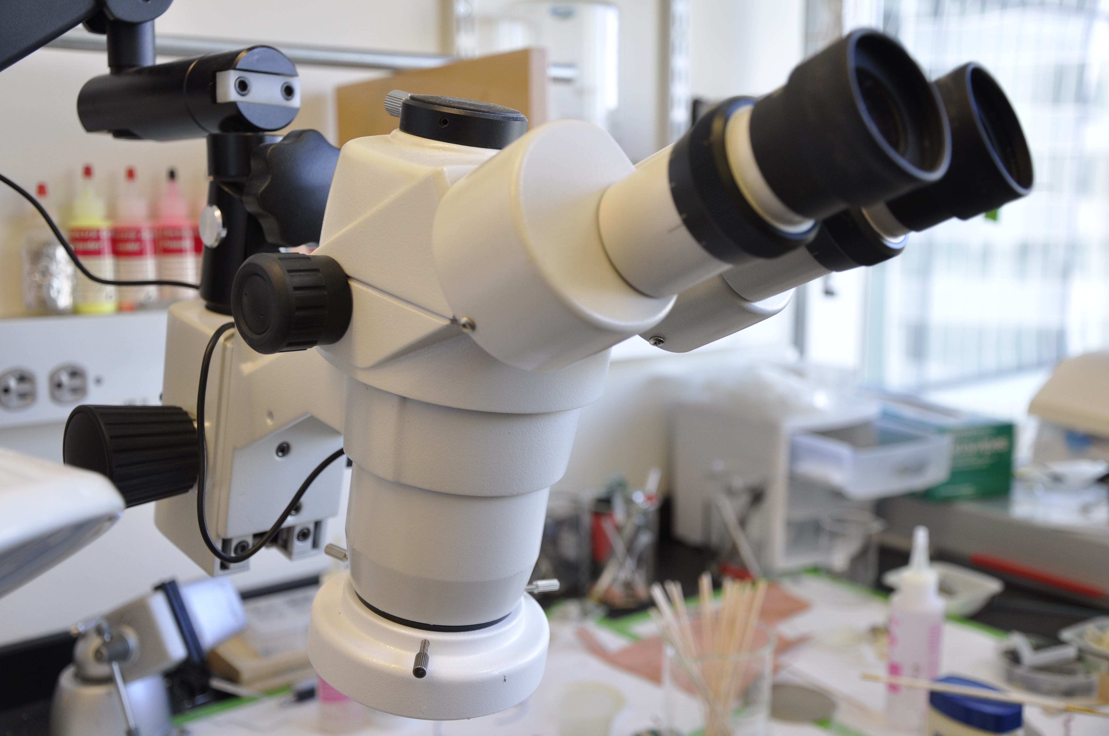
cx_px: 554
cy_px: 368
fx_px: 1154
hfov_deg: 51.3
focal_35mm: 38
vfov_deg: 35.4
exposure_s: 1/80
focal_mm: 25
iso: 400
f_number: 4.5
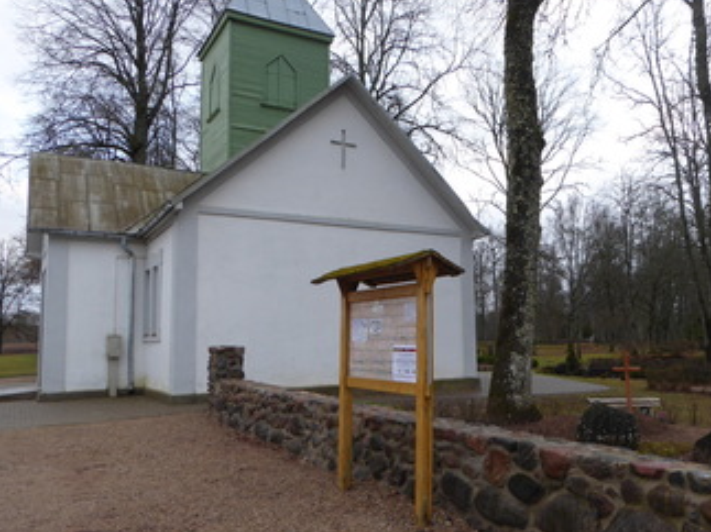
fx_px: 636
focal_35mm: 31
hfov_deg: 58.2
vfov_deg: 45.4
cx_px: 401
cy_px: 279
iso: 80
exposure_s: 1/80
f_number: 3.3
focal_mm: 4.3
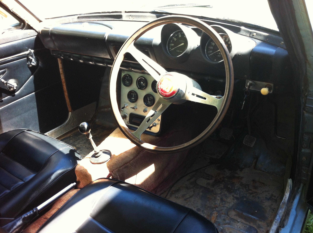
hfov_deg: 52.7
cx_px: 156
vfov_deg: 40.6
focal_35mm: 35
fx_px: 316
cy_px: 116
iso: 80
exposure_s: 1/40
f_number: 2.8
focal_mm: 3.85
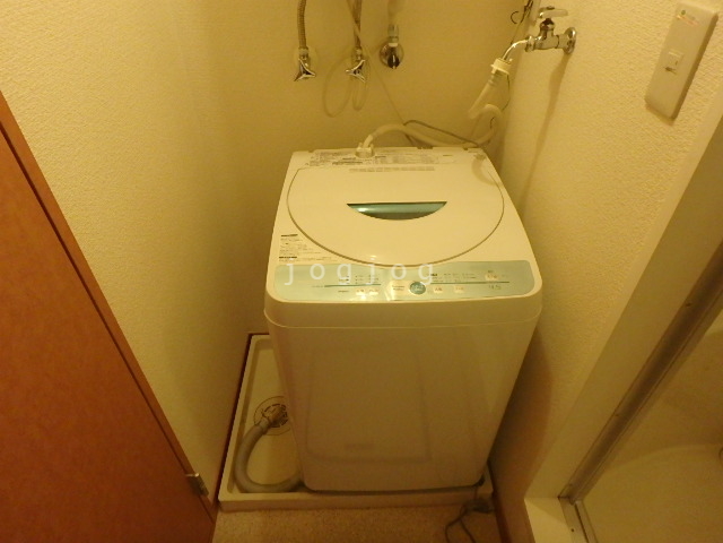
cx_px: 362
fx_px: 439
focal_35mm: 21
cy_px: 272
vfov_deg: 63.4
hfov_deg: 79.0
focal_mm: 3.7
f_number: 3.5
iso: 800
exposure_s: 1/30
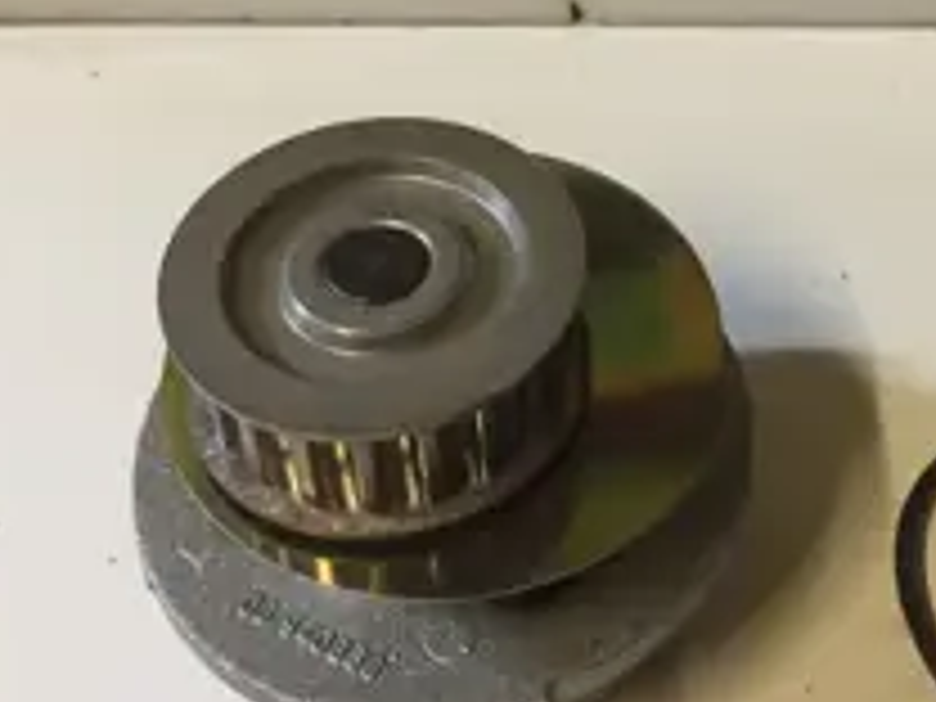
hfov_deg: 28.4
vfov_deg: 21.5
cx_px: 729
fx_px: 1812
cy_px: 81
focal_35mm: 67
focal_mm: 4.15
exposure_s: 1/33
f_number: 2.2
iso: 250
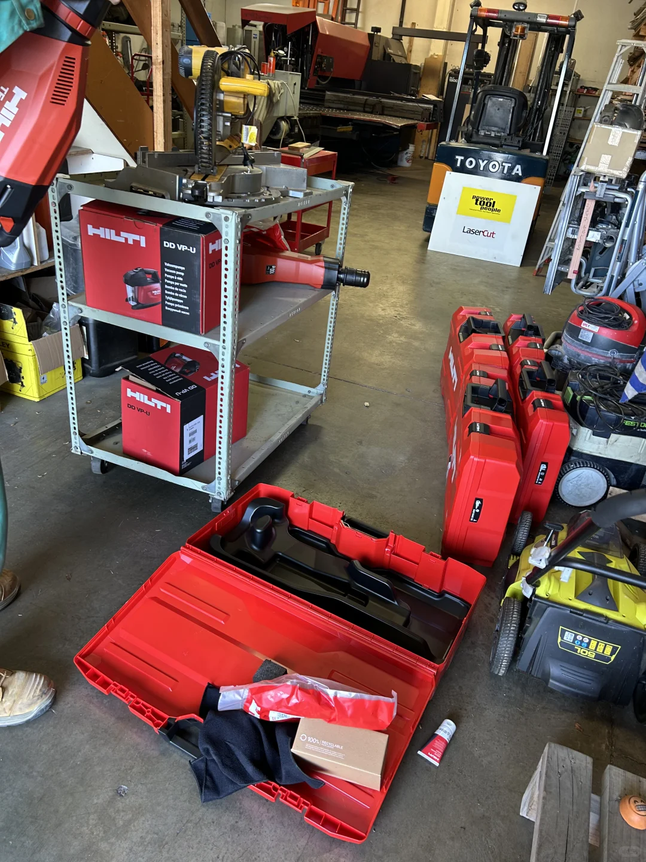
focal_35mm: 26
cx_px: 323
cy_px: 431
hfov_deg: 53.1
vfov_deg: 67.3
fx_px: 647
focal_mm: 5.7
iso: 80
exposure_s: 1/50
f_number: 1.5
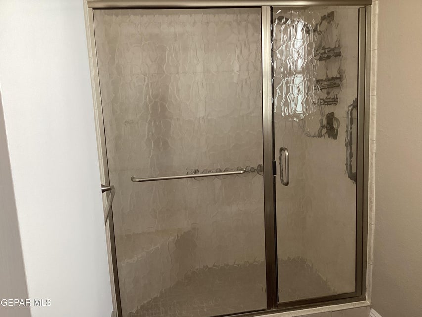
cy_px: 158
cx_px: 211
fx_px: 378
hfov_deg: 58.3
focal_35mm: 31
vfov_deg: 45.5
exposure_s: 1/60
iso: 80
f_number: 2.4
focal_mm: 3.3
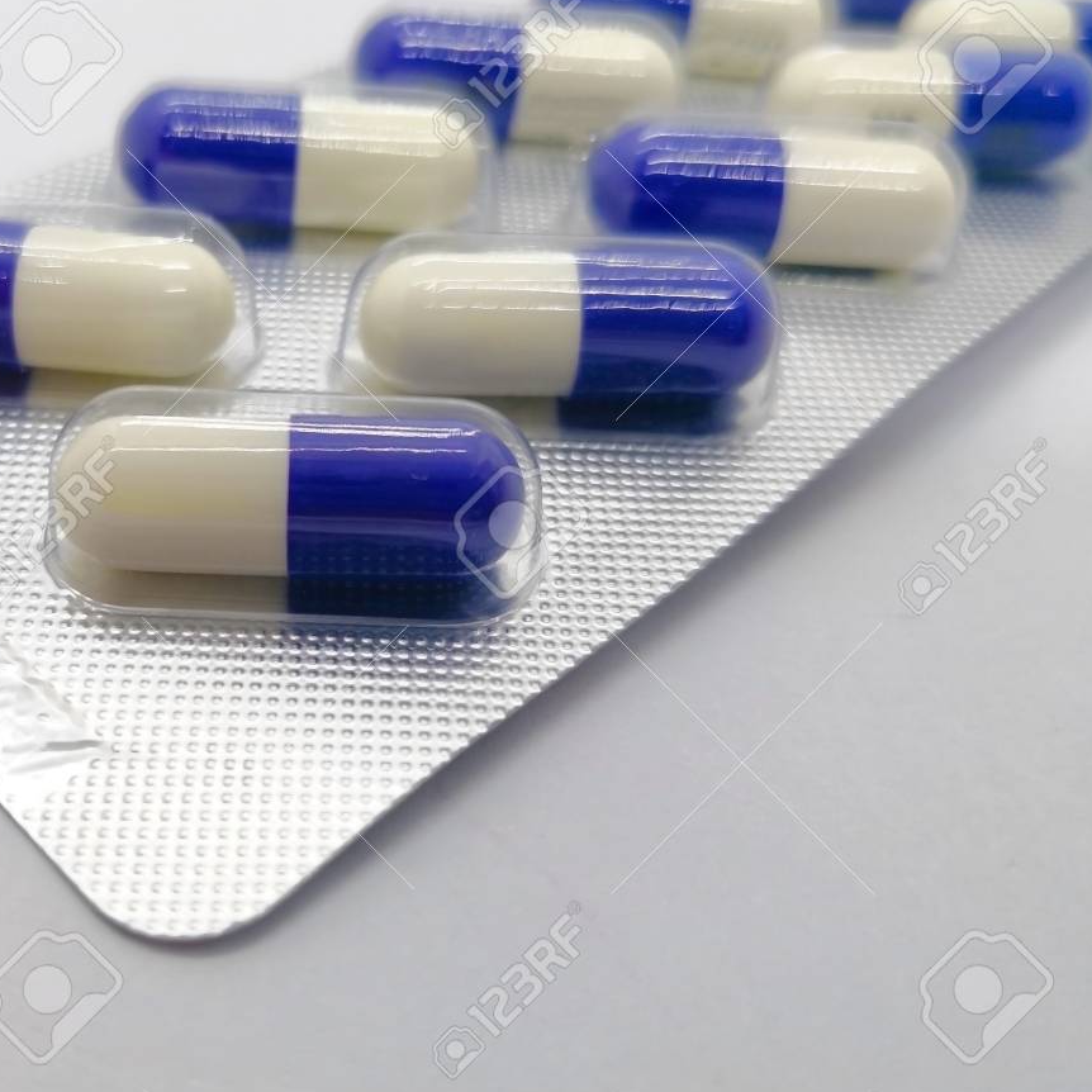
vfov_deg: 46.0
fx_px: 1285
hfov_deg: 44.6
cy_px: 549
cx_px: 277
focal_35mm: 36
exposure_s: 1/100
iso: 64
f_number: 1.6
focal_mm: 3.95
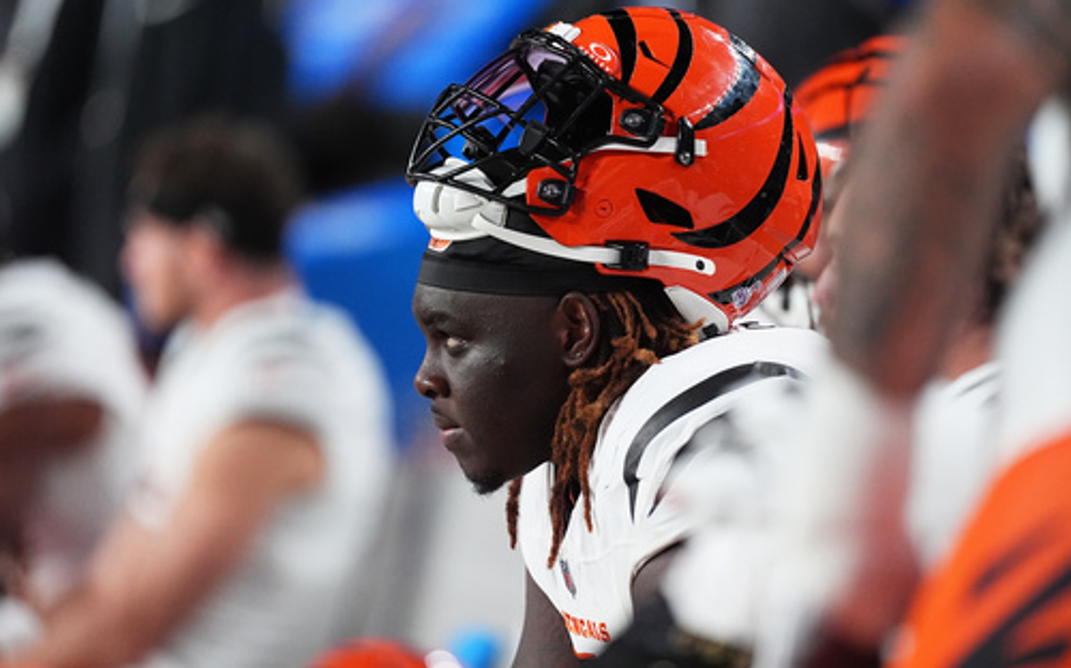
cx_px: 542
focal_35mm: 626
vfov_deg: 2.1
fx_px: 18264
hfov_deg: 3.4
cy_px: 320
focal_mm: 600
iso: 5000
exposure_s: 1/2000
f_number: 4
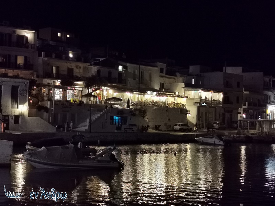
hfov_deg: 28.6
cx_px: 138
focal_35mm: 68
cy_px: 103
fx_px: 540
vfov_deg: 21.6
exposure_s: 1/33.3
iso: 400
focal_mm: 5.56
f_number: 1.6
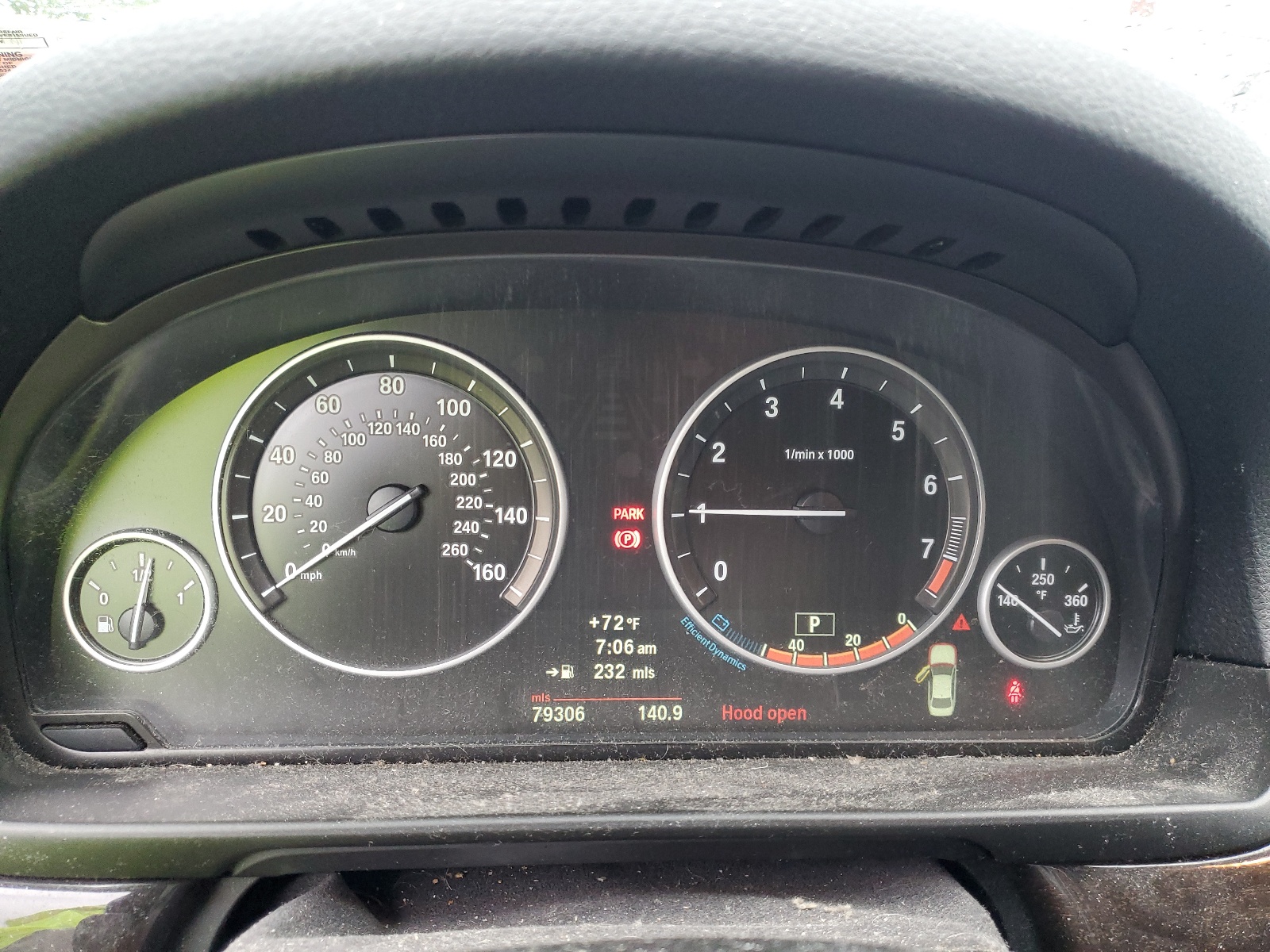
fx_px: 954
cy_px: 476
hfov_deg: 67.3
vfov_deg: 53.1
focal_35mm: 26
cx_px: 635
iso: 155
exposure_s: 1/60.2
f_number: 1.5
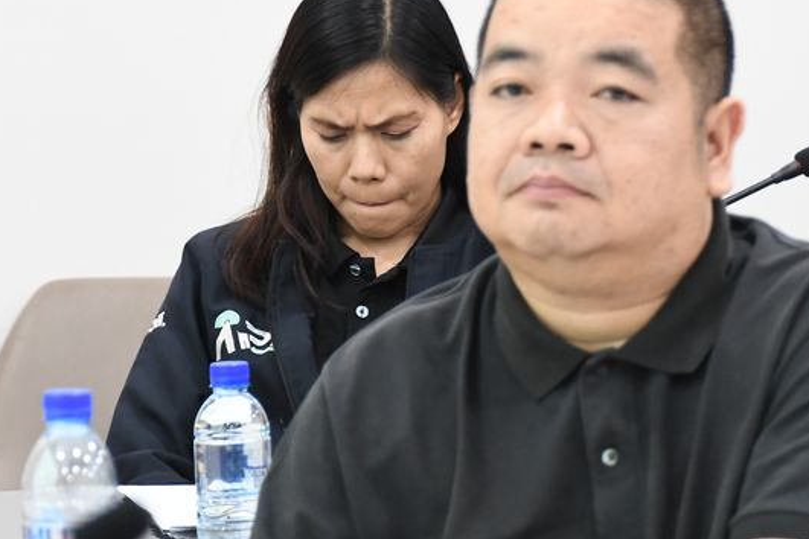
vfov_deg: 4.8
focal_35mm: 289
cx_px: 454
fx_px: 6494
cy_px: 281
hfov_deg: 7.1
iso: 3200
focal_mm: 100
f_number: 5.6
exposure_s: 1/50
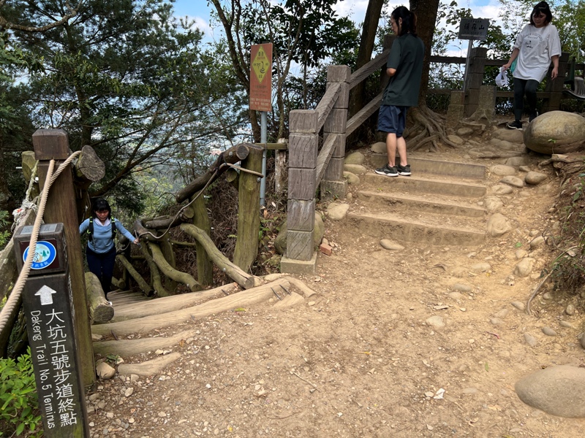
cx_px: 292
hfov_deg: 67.3
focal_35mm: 26
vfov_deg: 53.1
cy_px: 219
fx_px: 439
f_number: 1.5
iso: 50
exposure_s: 1/932
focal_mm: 5.7
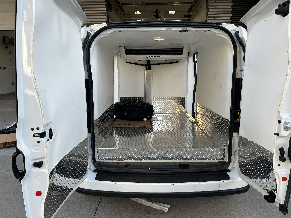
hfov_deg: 67.3
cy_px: 109
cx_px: 146
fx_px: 219
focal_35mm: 26
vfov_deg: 53.1
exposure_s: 1/308
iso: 50
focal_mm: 5.7
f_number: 1.5
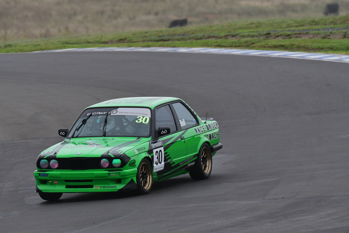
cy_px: 116
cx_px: 174
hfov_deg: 2.7
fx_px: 7273
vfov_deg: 1.8
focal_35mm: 750
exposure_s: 1/640
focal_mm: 500
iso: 1000
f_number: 9
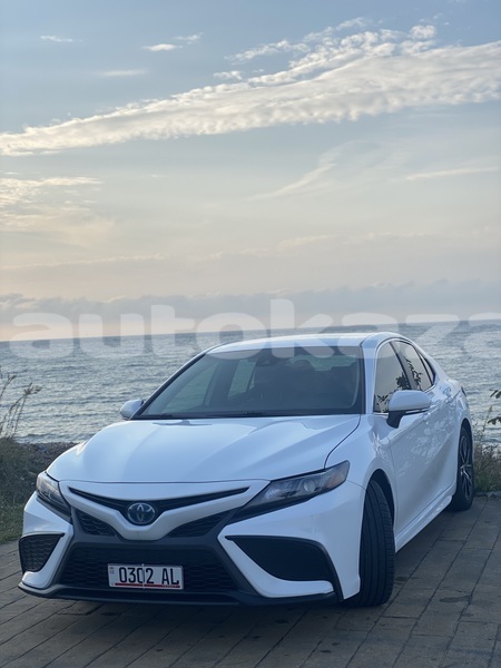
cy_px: 334
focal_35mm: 52
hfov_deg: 28.0
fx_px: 1003
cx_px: 250
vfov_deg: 36.8
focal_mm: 6
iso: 20
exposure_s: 1/527
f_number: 2
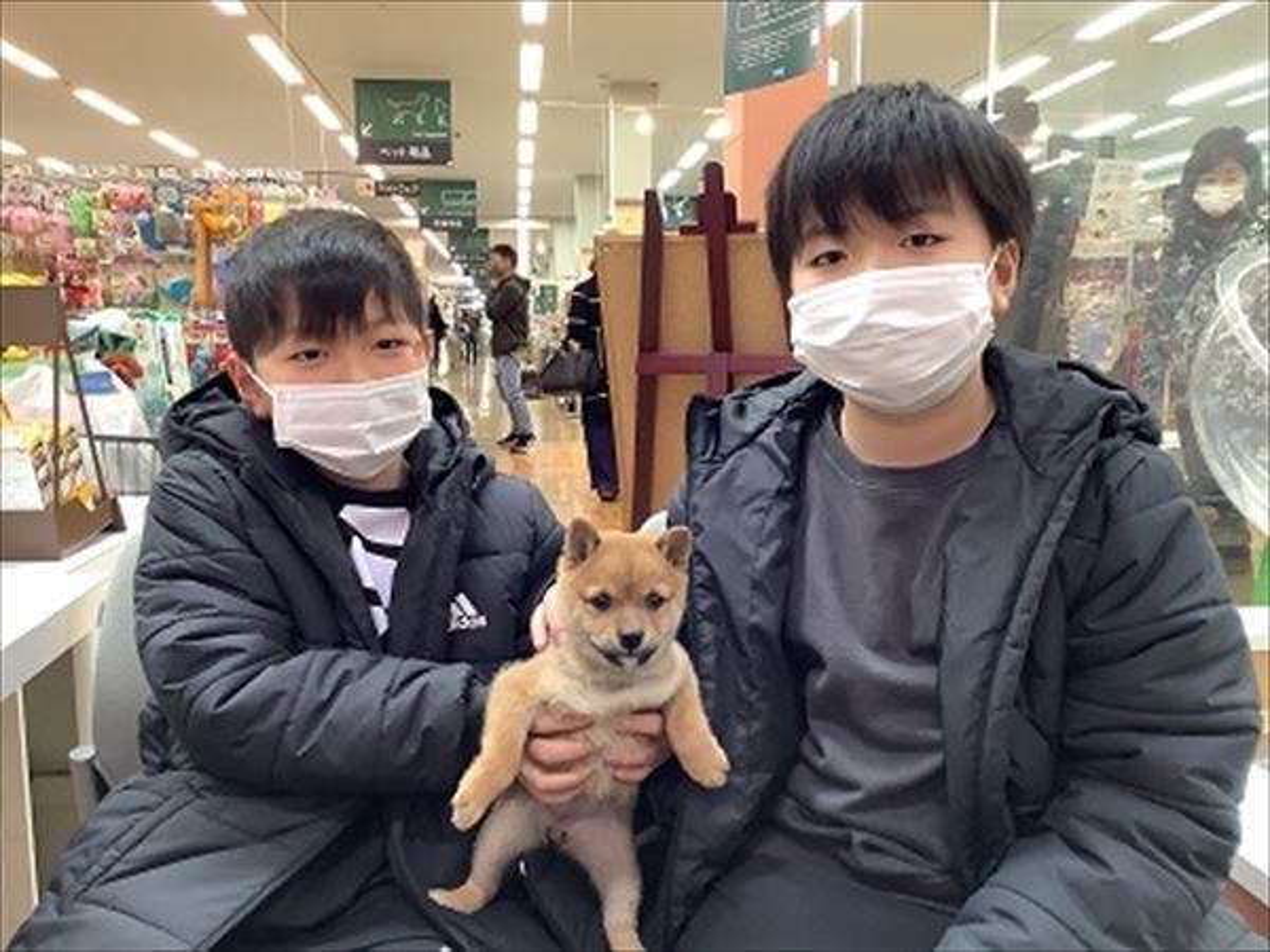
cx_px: 635
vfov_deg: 45.4
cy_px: 476
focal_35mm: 31
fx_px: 1137
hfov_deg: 58.4
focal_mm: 3.3
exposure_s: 1/50
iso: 200
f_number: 2.4
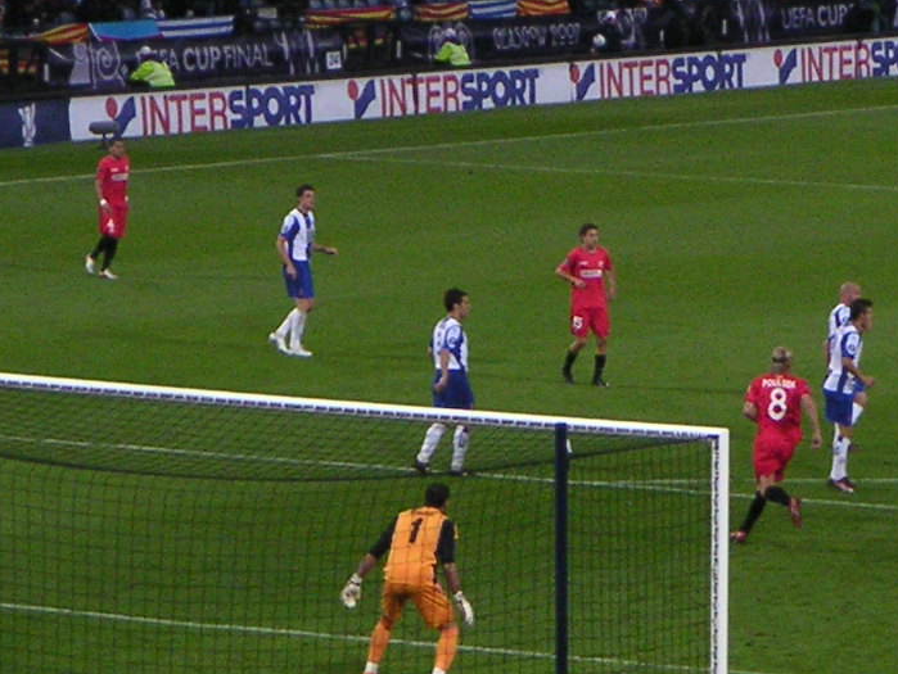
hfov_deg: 6.1
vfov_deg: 4.6
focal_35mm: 325
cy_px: 480
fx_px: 8435
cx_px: 462
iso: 160
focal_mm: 17.1
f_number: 3.6
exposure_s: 1/111
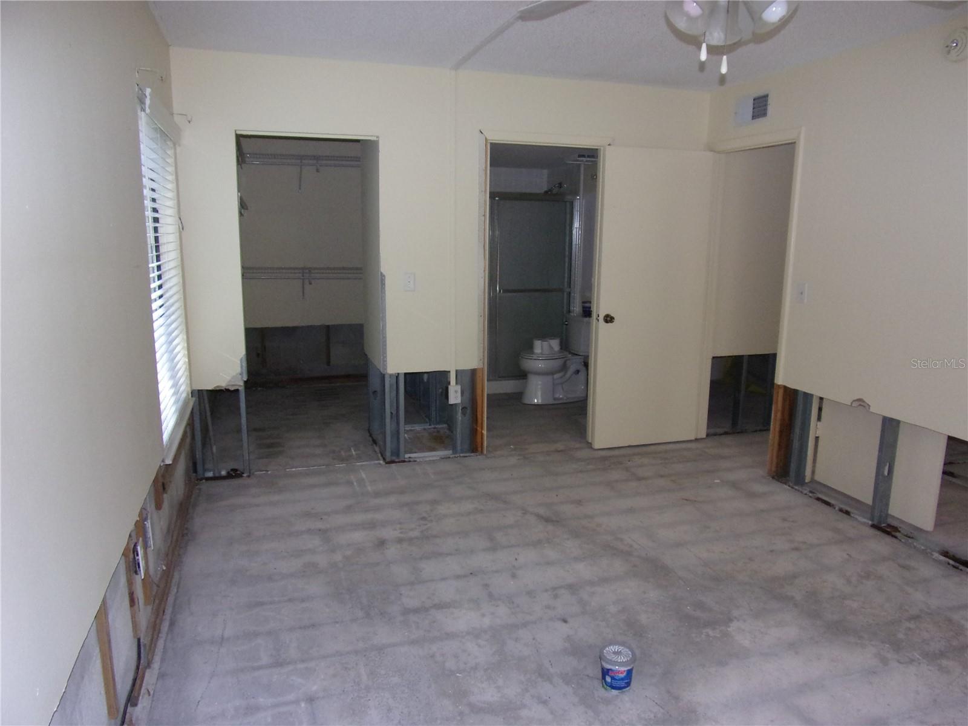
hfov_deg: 71.6
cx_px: 484
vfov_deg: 56.8
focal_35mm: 24
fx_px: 671
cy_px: 363
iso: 200
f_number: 3.3
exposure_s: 1/34
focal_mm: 4.3
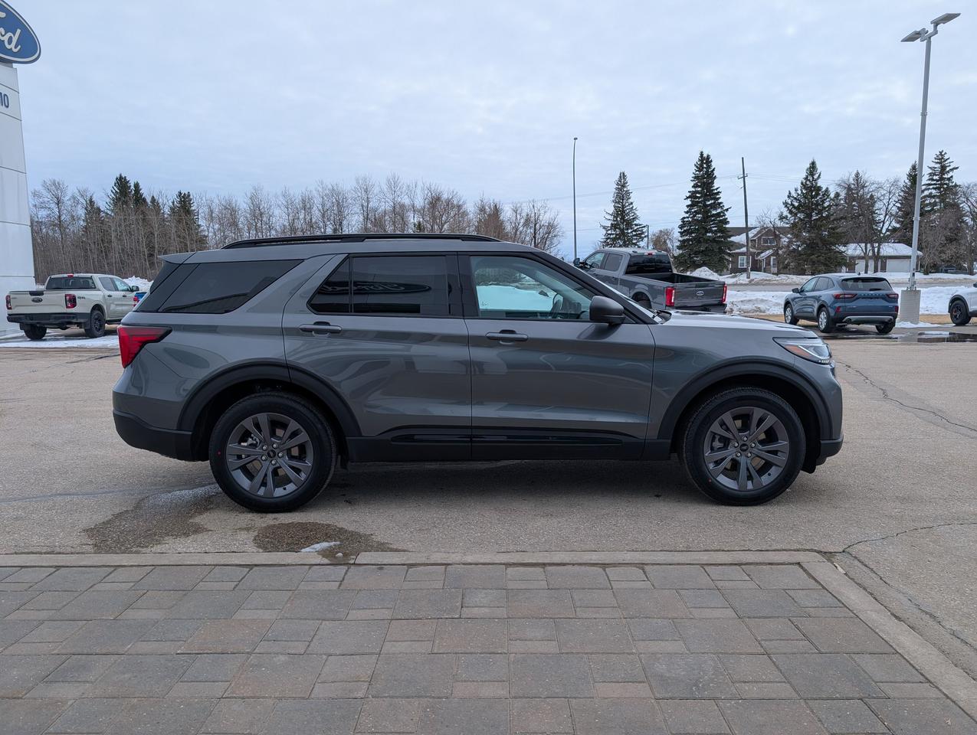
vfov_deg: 56.9
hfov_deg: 71.5
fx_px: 678
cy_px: 368
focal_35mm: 24
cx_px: 488
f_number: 1.68
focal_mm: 6.9
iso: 22
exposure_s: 1/2299
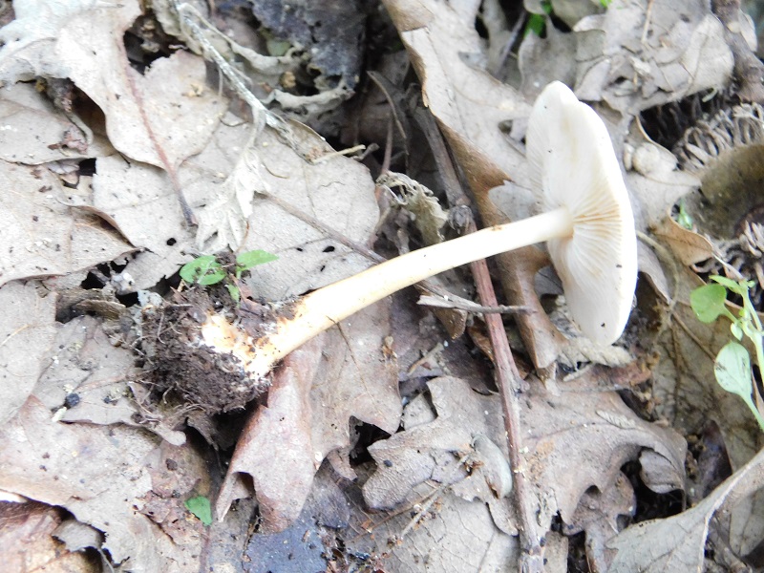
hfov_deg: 27.4
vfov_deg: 20.7
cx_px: 382
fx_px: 1567
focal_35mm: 71
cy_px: 286
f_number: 4.3
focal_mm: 12.6
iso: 800
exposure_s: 1/3
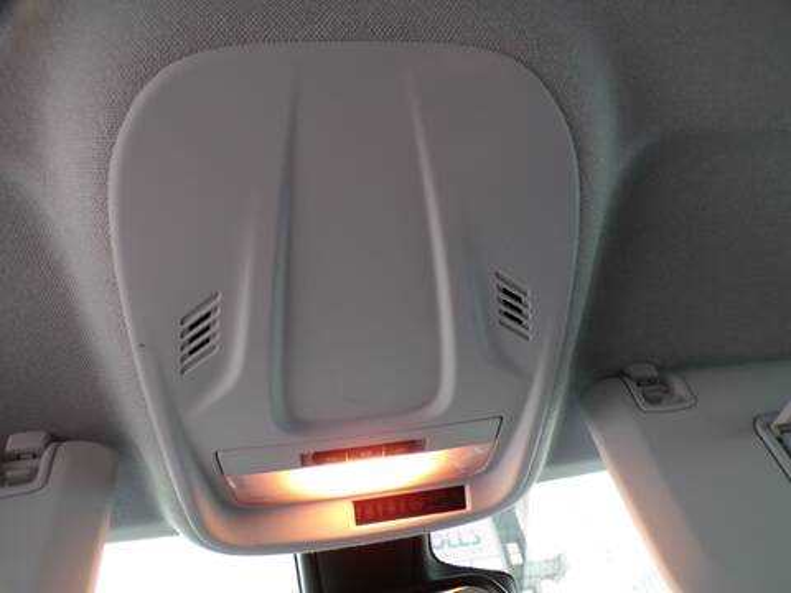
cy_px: 296
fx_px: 548
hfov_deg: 71.6
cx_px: 396
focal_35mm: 24
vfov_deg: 56.8
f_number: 3
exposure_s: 1/17
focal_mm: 4.3
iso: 248
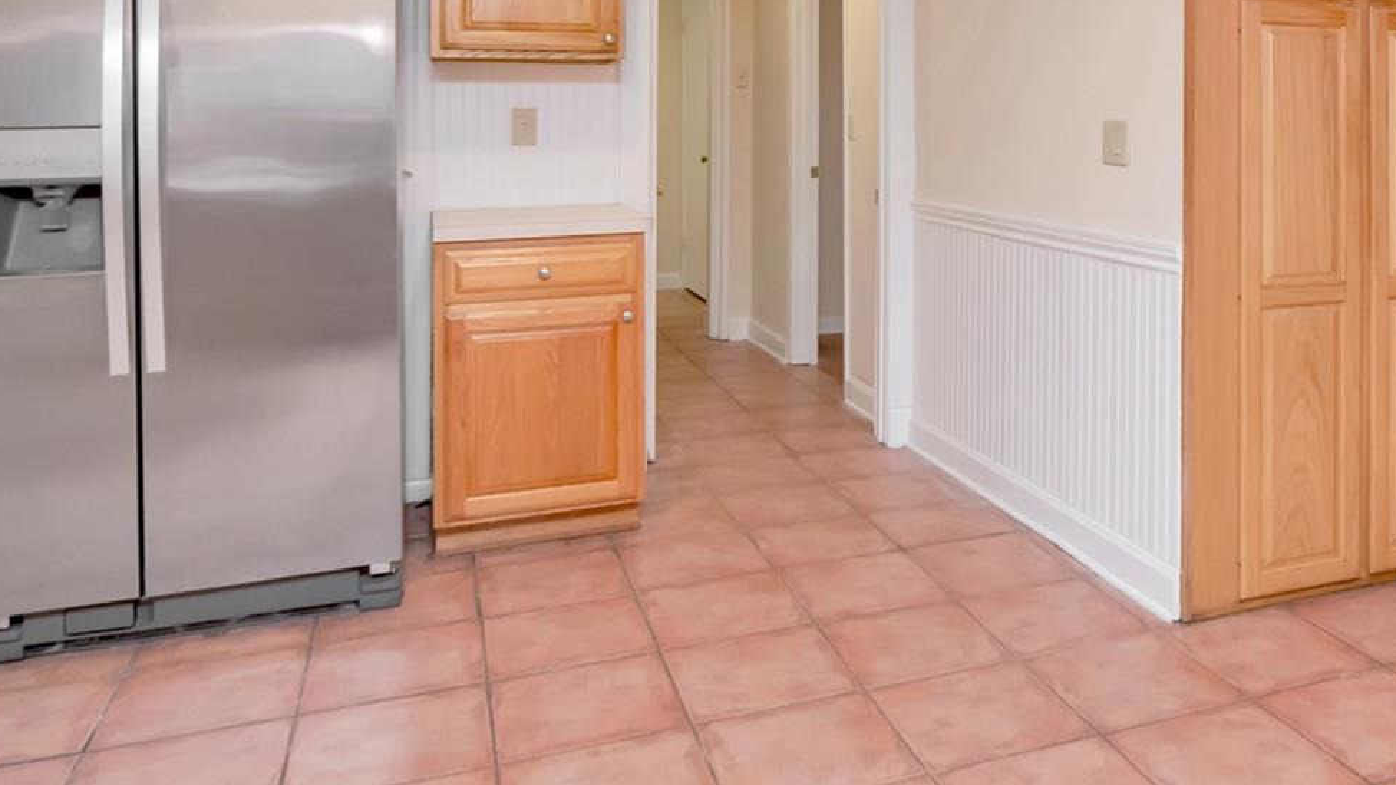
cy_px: 139
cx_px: 991
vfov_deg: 36.3
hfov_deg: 60.3
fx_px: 1147
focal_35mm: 31
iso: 1000
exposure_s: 1/80
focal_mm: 12
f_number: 7.1
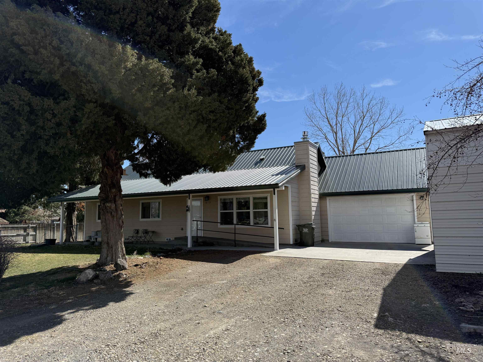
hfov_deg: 71.6
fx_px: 335
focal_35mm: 24
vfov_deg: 56.8
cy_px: 181
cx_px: 242
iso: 100
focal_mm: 6.76
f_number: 1.78
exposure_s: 1/5319
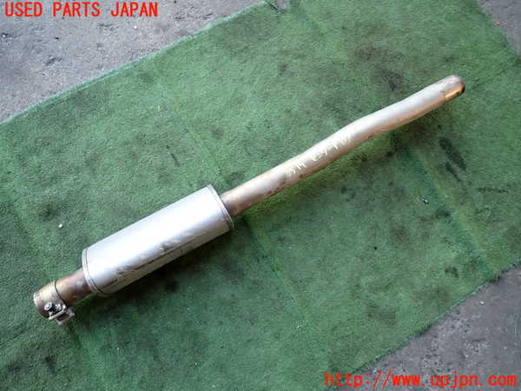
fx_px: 376
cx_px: 260
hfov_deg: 69.4
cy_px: 196
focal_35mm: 25
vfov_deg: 54.9
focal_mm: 4.5
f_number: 2
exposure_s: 1/125
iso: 160
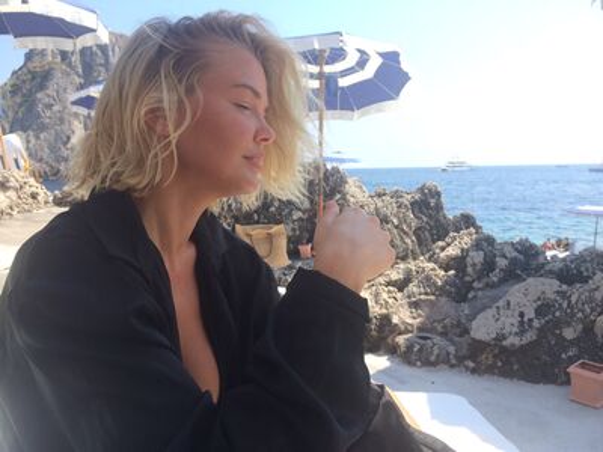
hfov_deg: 60.0
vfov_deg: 46.8
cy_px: 226
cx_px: 302
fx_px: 523
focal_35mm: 30
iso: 32
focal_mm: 4.12
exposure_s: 1/1026
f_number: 2.2
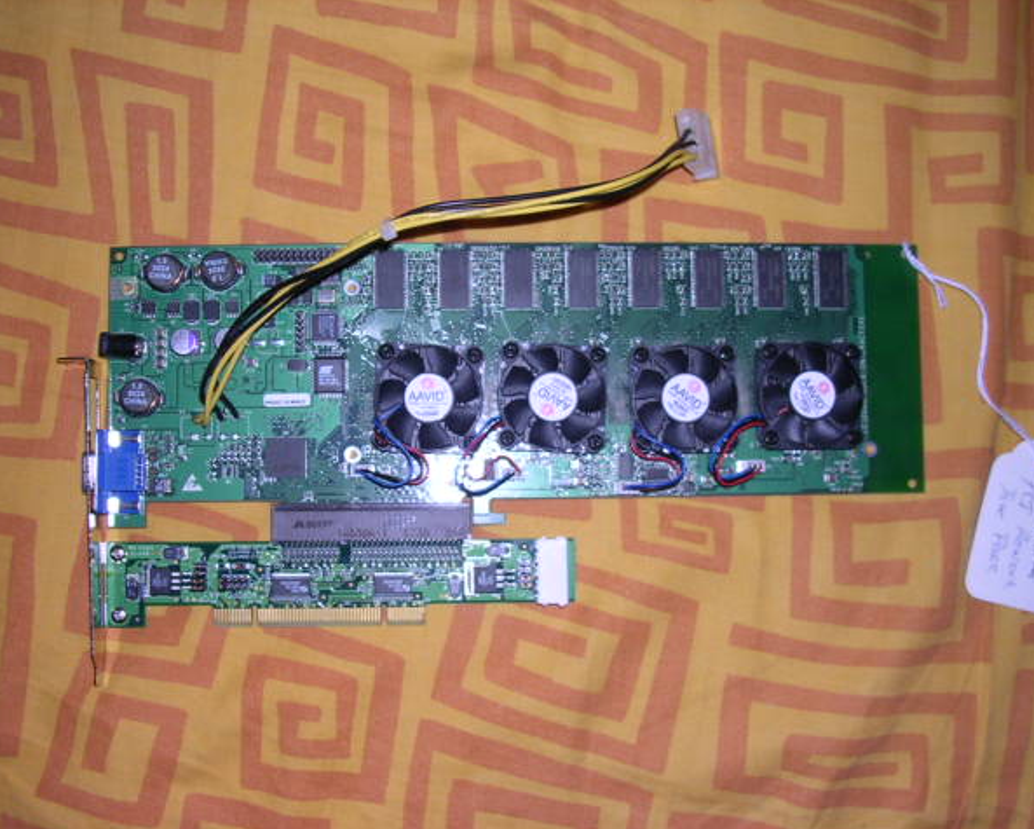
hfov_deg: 45.8
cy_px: 415
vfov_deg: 37.4
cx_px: 514
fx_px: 1225
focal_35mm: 40
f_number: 2.8
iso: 100
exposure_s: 1/60.1
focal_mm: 5.8
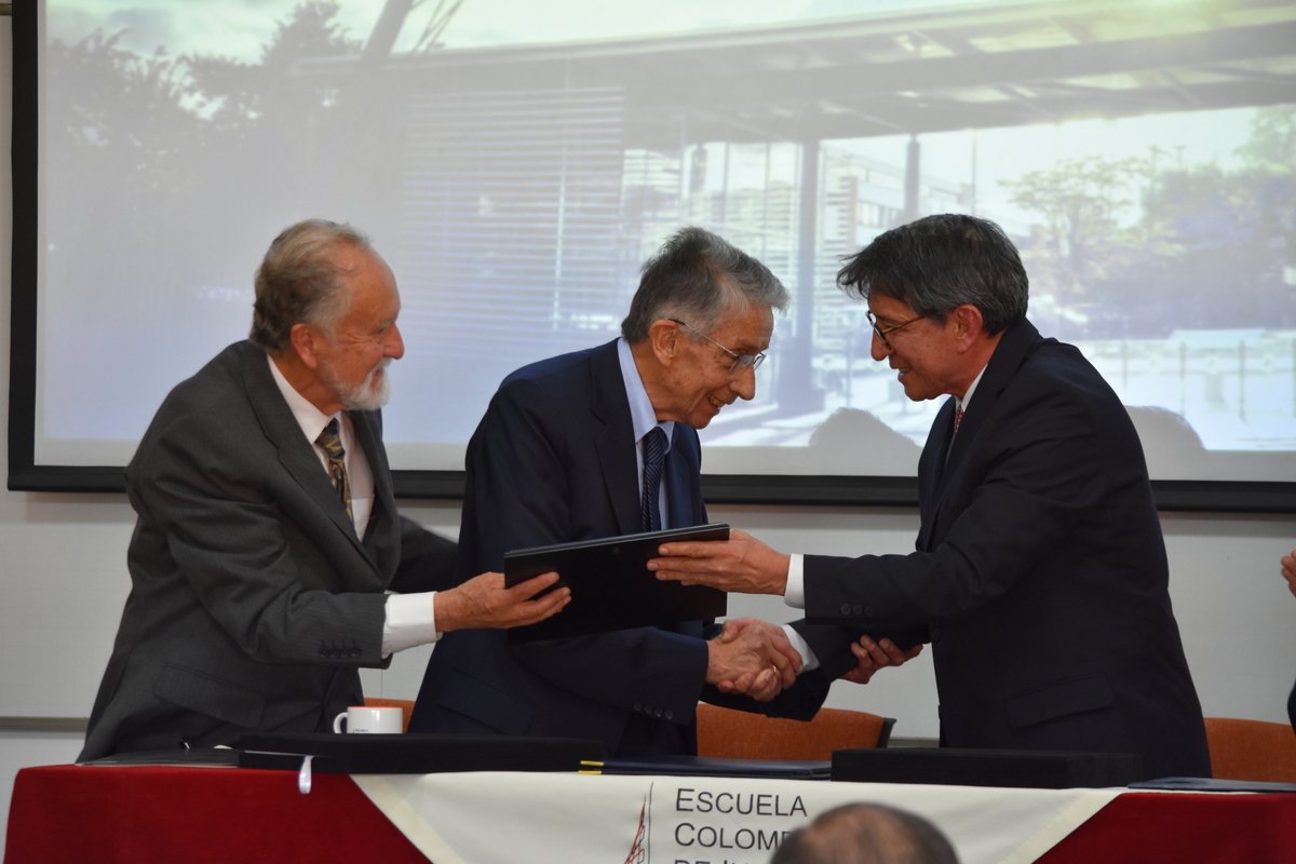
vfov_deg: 9.0
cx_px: 648
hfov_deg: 13.4
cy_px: 432
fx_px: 5508
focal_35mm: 153
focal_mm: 102
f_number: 4.8
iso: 1100
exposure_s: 1/60
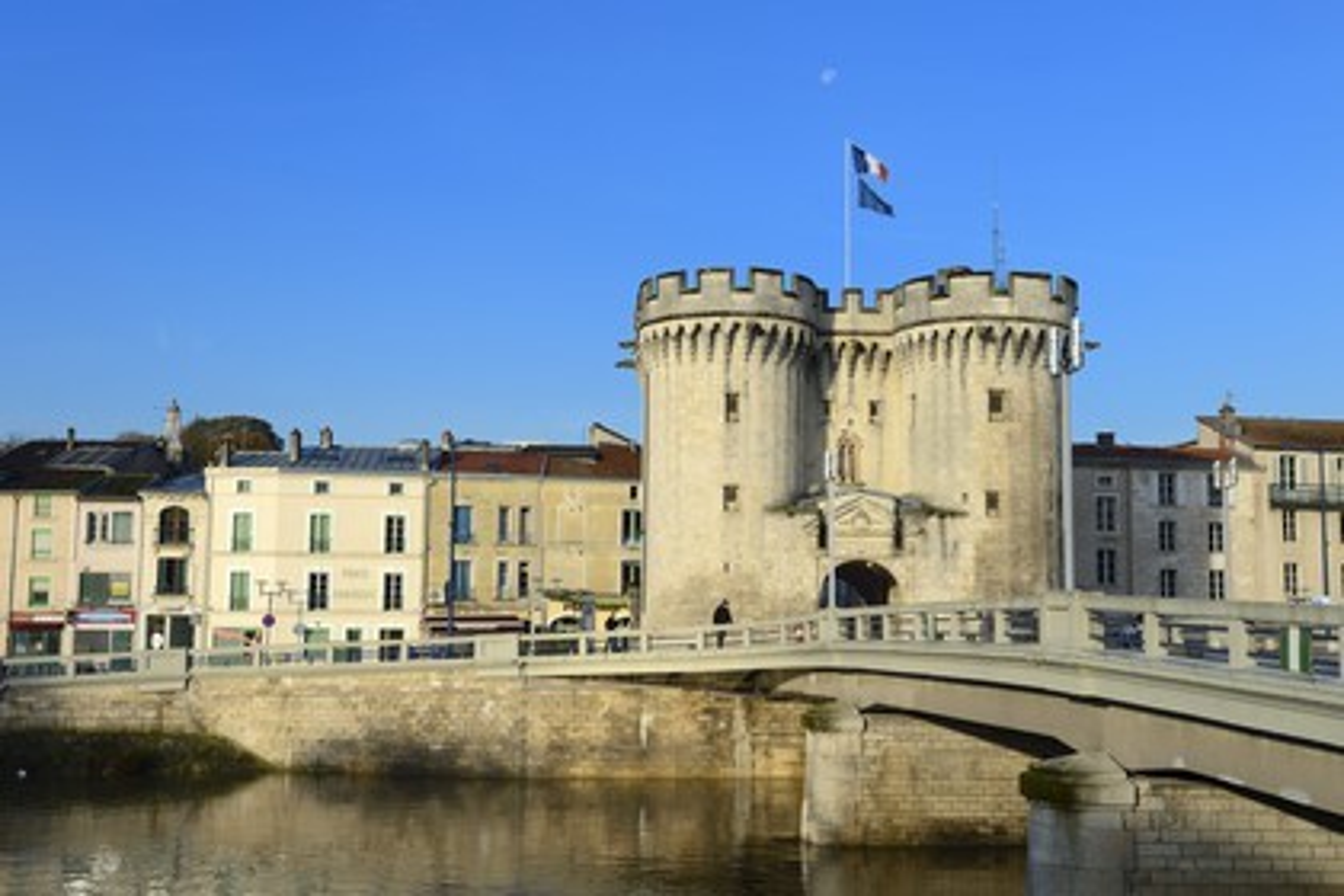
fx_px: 1568
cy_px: 448
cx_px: 672
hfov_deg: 46.4
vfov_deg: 31.9
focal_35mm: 42
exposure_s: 1/250
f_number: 11
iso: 200
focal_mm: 42
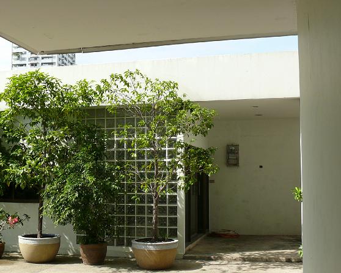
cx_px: 108
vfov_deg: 30.8
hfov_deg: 37.6
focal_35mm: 49
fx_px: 494
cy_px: 153
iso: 100
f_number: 5.6
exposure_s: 1/250
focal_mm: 7.4
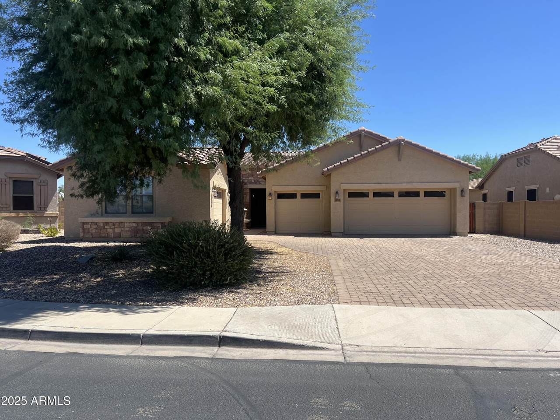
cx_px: 280
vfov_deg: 53.1
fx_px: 421
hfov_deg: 67.3
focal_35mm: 26
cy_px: 210
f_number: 1.5
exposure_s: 1/3571
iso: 50
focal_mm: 5.7
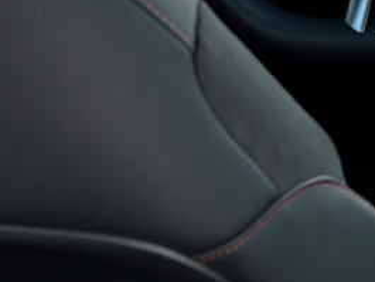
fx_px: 2666
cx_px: 623
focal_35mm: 246
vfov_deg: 6.0
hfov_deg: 7.8
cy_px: -129
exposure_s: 1/80
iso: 1000
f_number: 11
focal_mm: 64
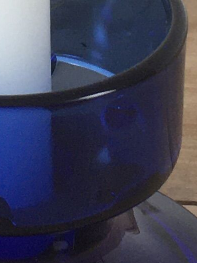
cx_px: -43
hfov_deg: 6.6
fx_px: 1685
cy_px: -217
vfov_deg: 8.6
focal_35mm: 222
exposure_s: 1/100
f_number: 2.2
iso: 40
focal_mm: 4.15
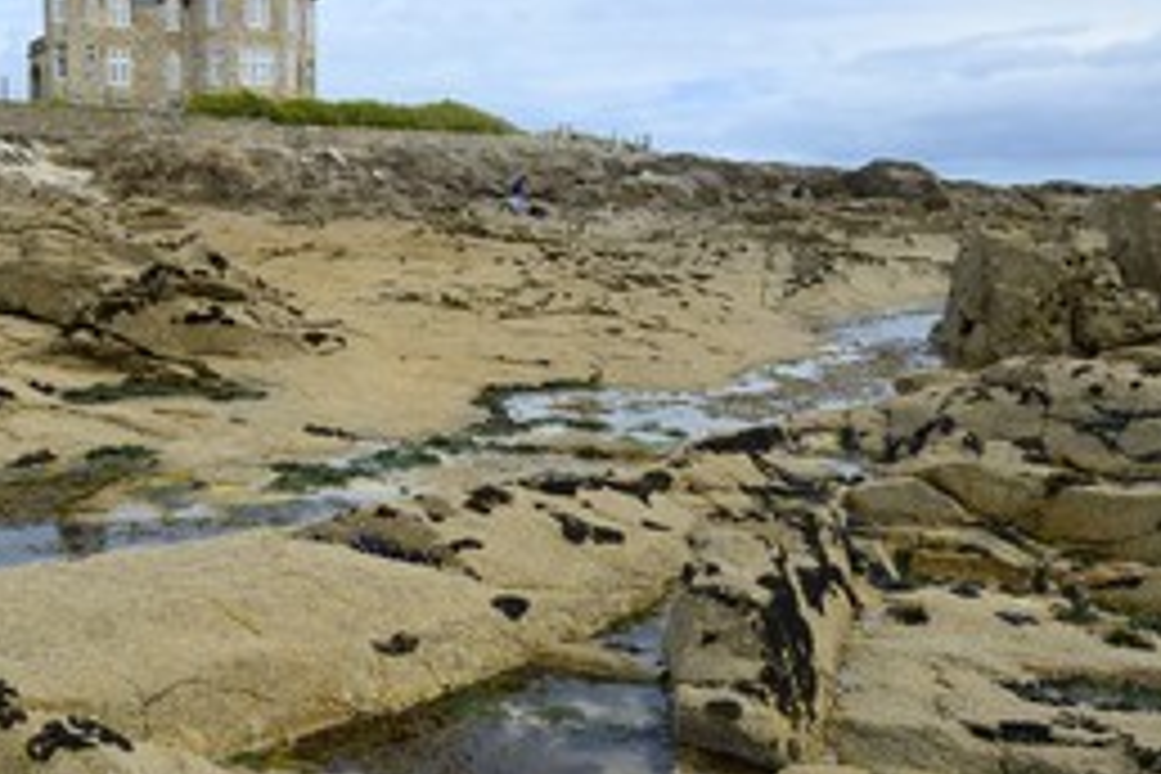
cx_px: 414
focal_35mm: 39
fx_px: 1258
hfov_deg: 48.9
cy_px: 338
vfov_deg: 34.2
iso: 200
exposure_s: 1/160
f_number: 14
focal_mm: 24
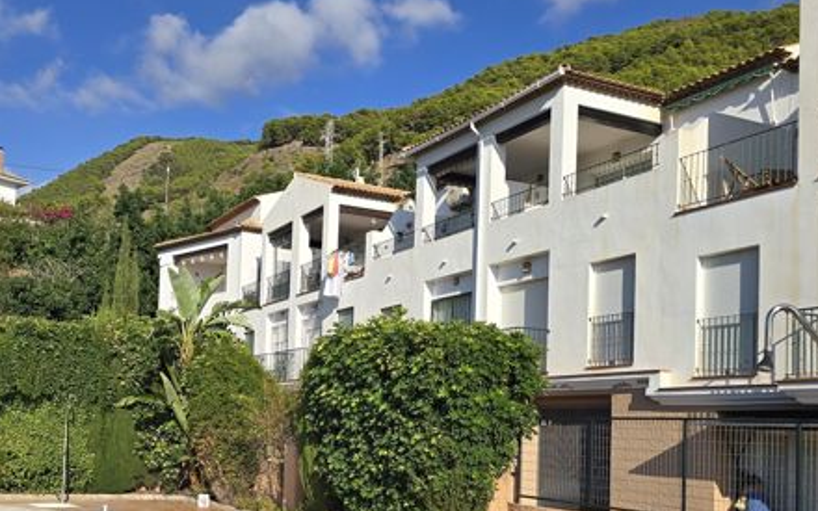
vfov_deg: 32.2
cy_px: 381
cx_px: 295
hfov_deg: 49.8
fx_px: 869
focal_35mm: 39
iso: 12
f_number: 1.7
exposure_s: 1/1102
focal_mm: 6.3
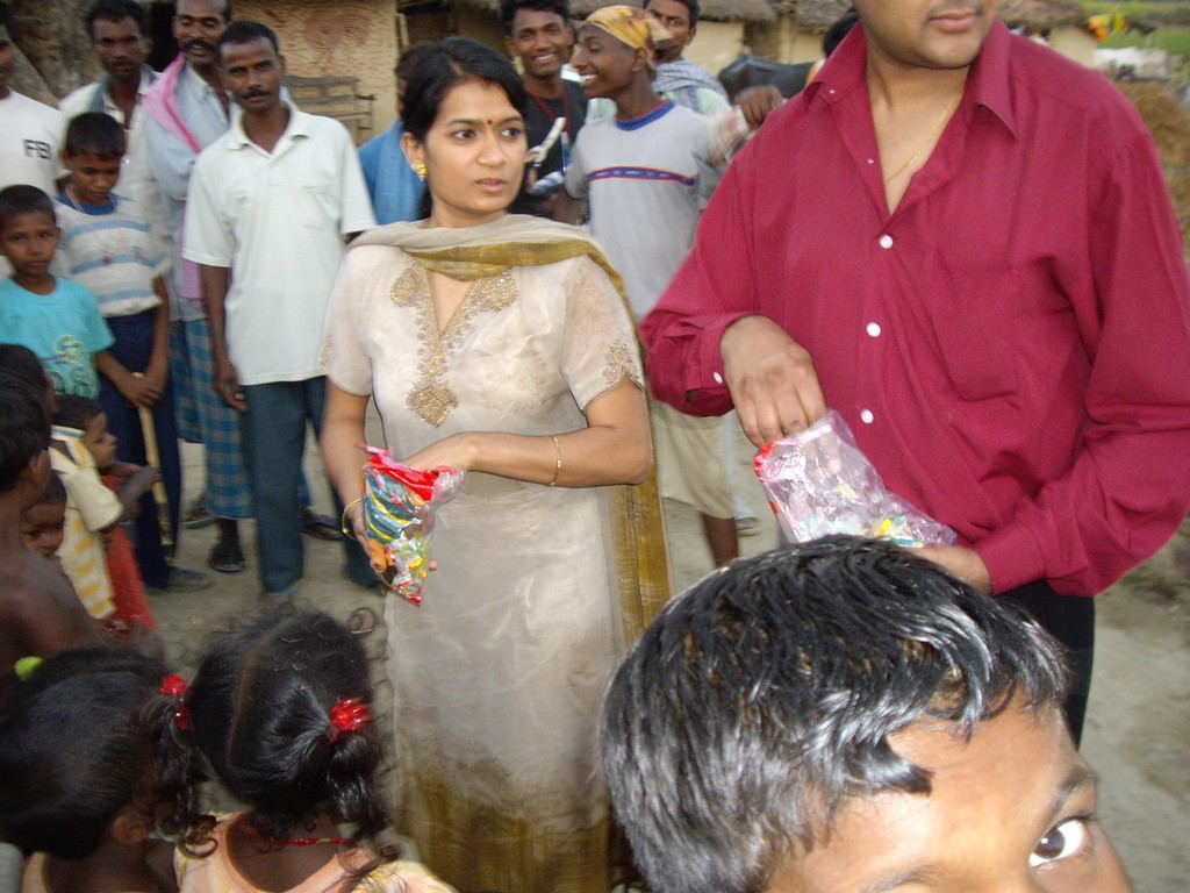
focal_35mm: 38
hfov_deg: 49.0
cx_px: 595
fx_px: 1306
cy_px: 446
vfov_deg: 37.7
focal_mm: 6.2
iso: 200
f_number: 2.7
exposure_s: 1/40
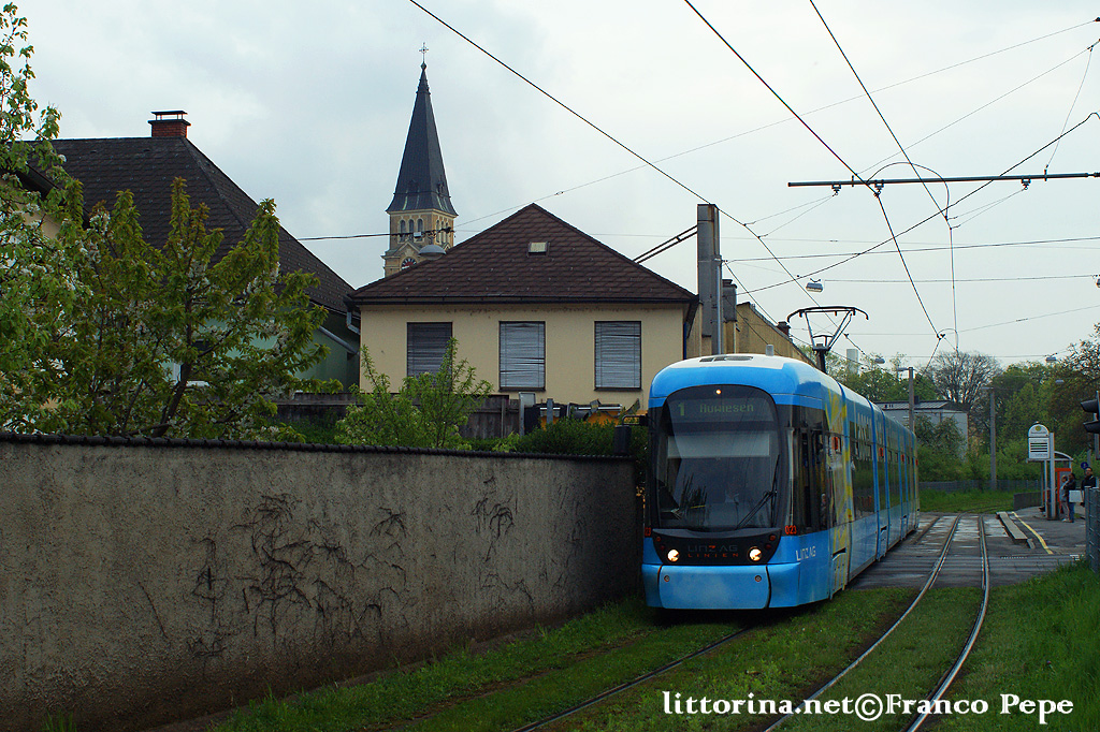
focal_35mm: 52
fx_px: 1604
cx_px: 550
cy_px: 366
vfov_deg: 25.7
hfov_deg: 37.9
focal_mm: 35
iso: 400
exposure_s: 1/500
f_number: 7.1
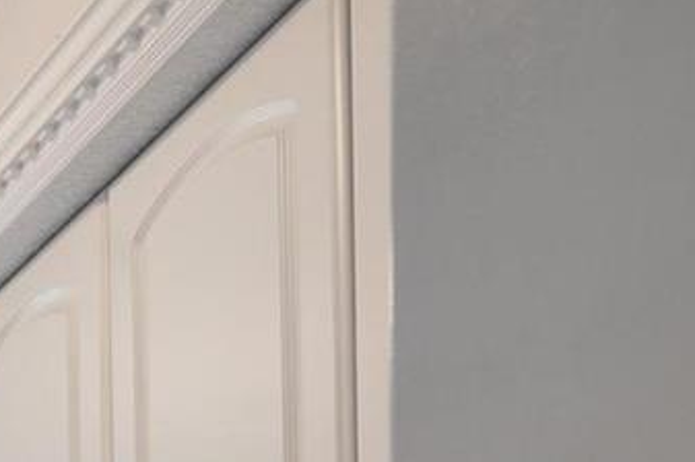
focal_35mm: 76
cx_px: -656
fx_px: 1466
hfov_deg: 18.6
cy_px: 959
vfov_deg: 14.5
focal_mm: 16
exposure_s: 1/10
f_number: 7.1
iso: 100
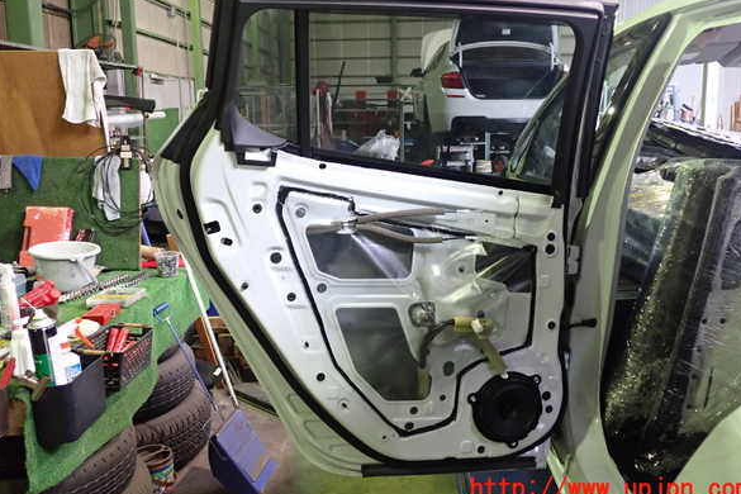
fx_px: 659
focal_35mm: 32
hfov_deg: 58.7
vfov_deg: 41.1
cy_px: 220
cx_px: 376
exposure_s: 1/30
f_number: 2.3
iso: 400
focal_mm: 5.4
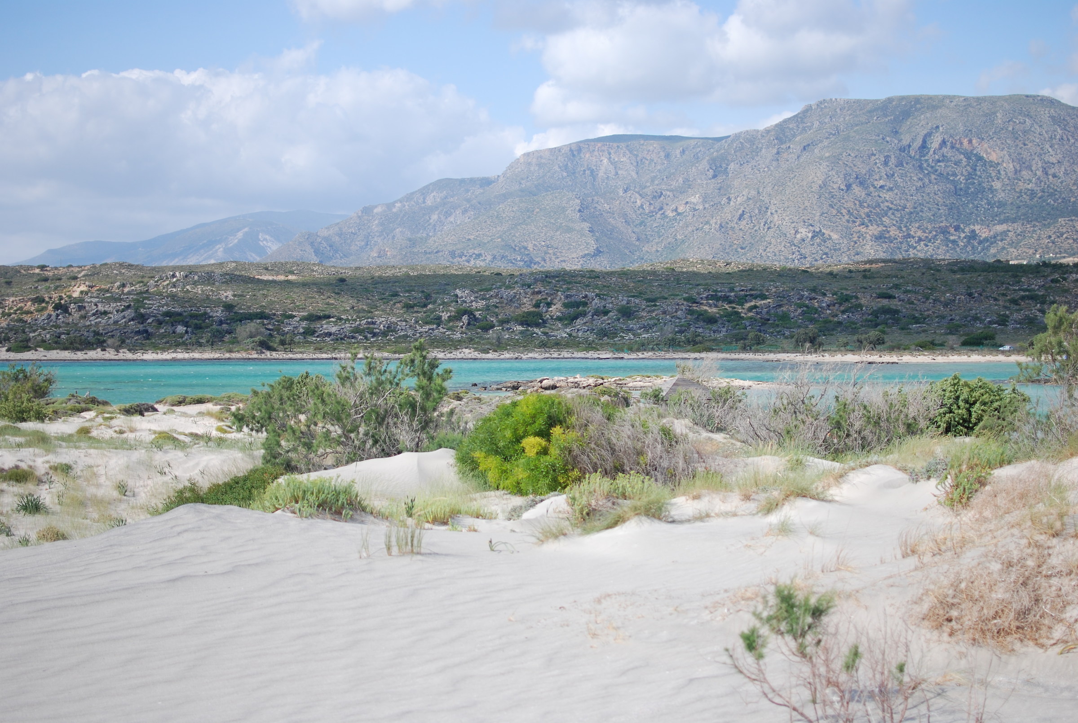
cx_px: 539
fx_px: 1575
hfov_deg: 37.8
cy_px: 362
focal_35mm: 52
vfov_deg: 25.9
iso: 100
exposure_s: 1/3200
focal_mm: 35
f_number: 1.8
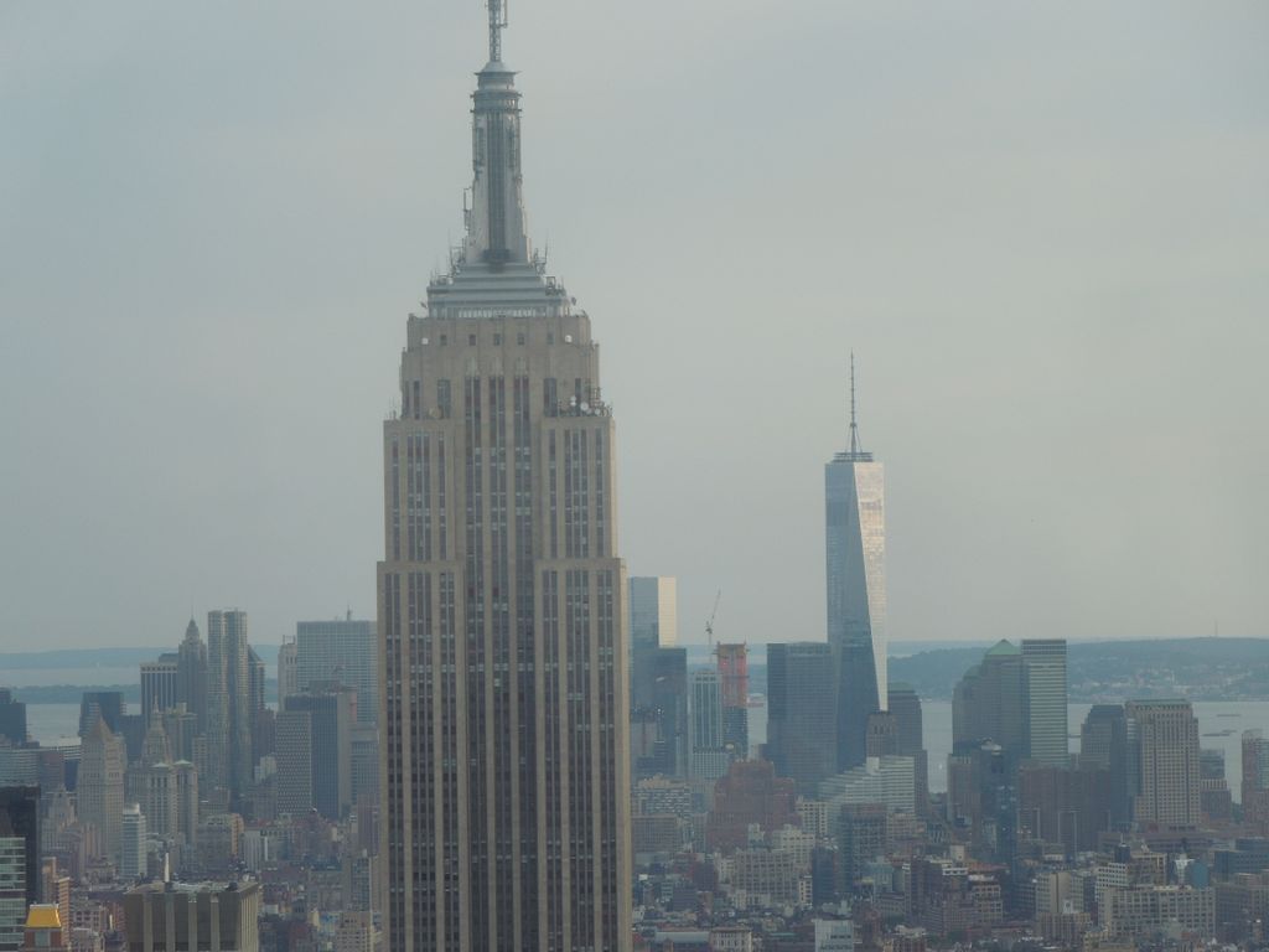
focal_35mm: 151
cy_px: 476
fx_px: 5536
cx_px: 634
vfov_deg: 9.8
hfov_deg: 13.1
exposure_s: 1/250
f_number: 4.9
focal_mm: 27.2
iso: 100
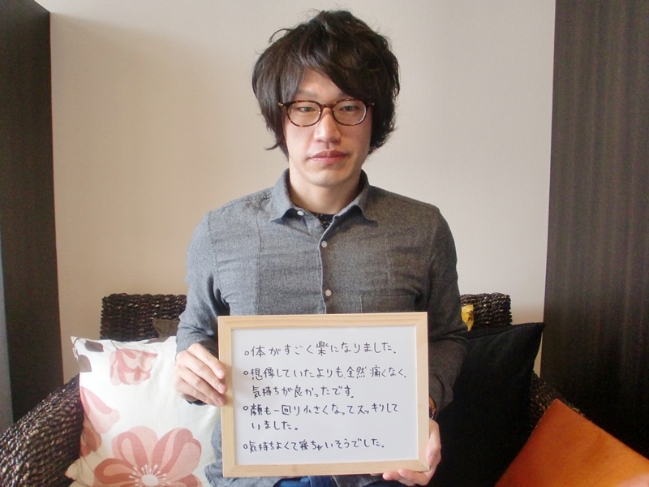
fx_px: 525
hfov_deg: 63.4
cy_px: 244
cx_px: 324
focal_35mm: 28
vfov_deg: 49.7
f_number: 2.6
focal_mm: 4.65
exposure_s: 1/60
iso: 160
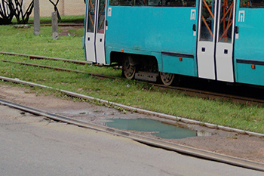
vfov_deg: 10.9
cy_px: -45
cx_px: 358
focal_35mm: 123
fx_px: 902
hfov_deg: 15.7
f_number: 4.5
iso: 250
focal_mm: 28
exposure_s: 1/160
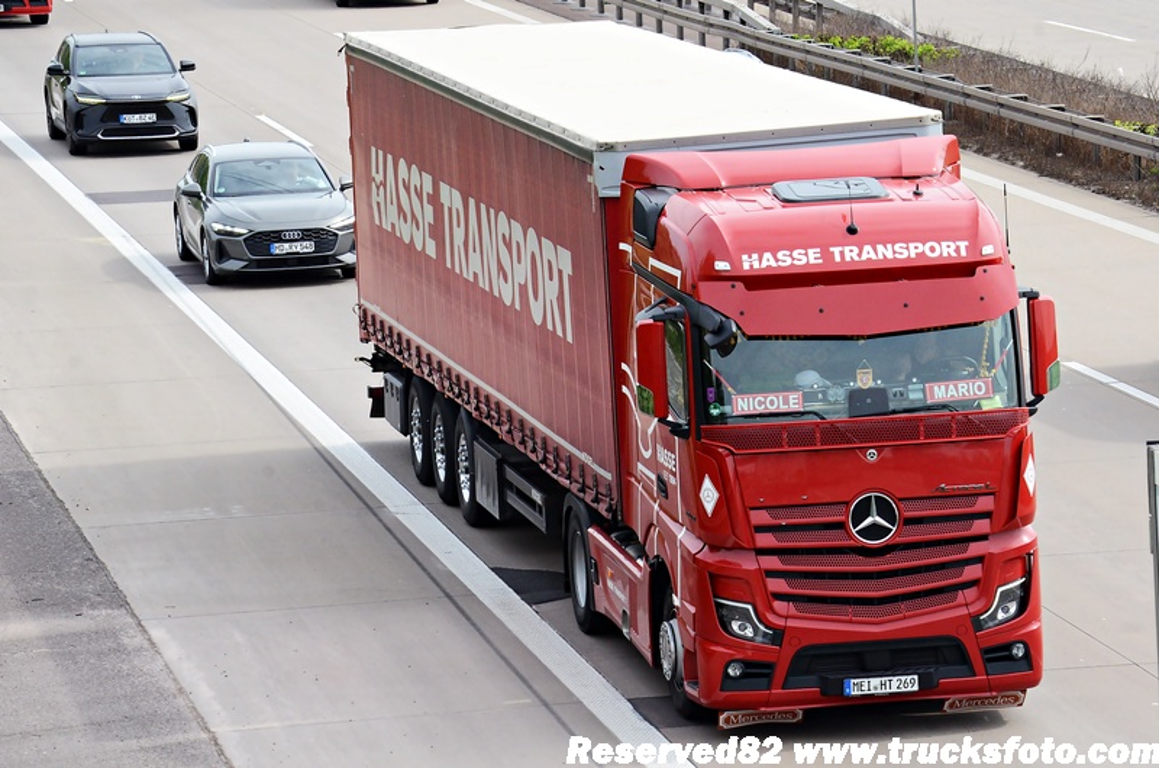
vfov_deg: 7.9
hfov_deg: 11.8
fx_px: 5591
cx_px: 580
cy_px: 384
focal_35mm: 174
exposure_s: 1/640
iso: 1000
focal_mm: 116
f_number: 11
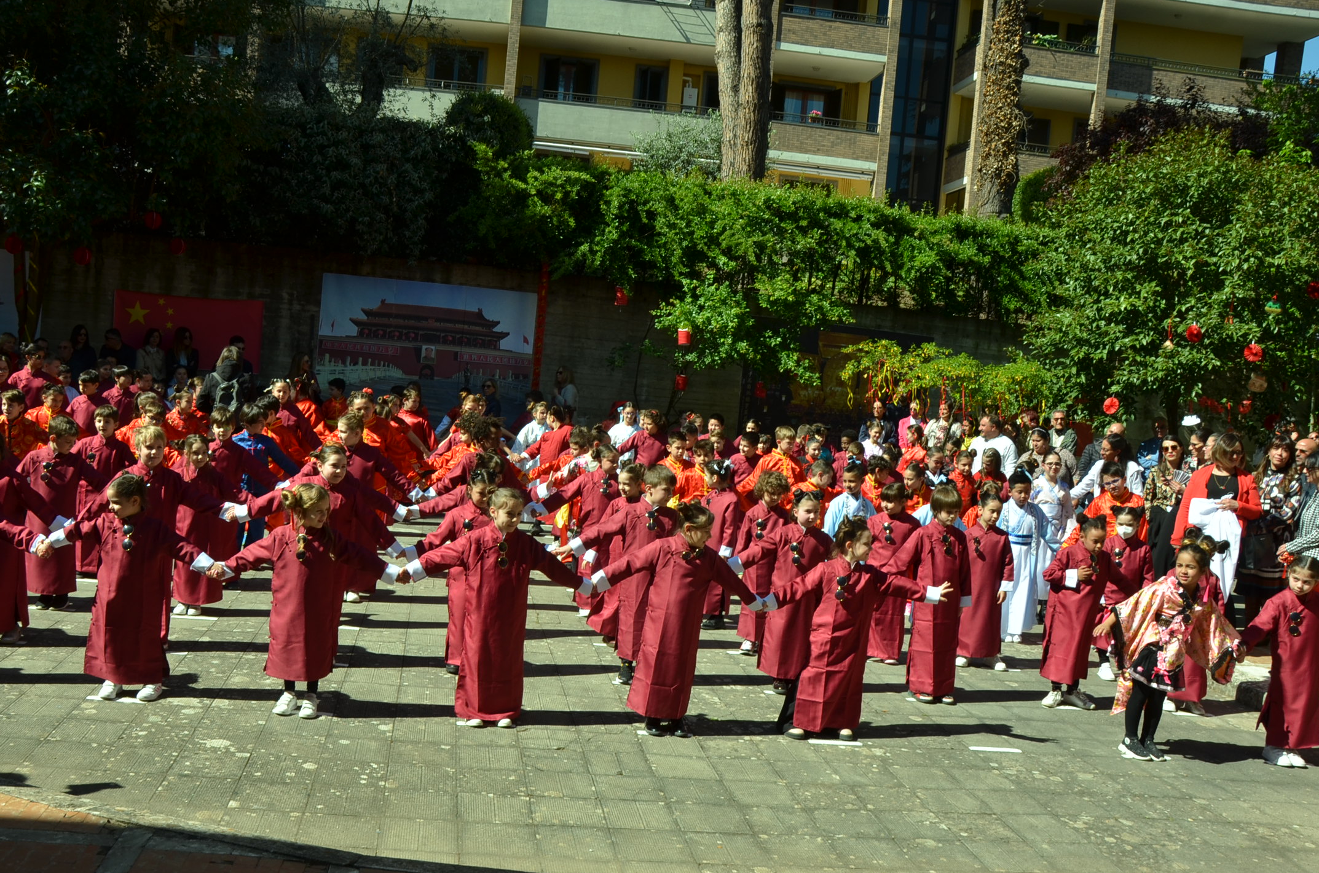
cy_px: 474
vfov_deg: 42.1
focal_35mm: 31
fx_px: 1133
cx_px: 595
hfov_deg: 60.3
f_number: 11
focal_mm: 18
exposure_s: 1/250
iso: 200
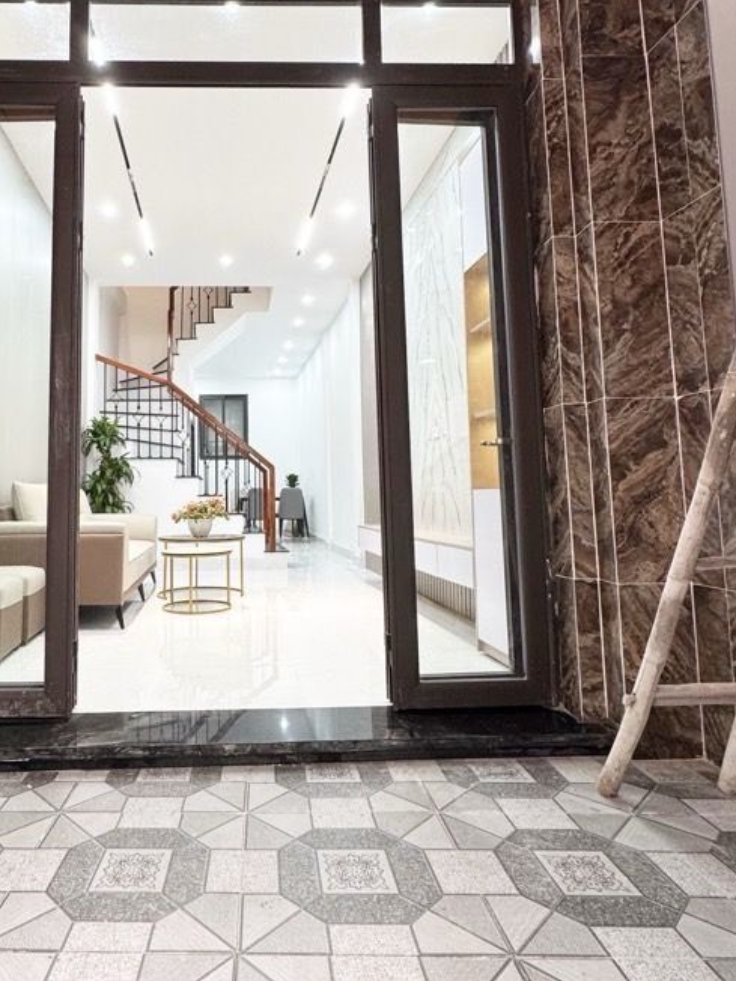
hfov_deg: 59.5
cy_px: 441
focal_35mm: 22
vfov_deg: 76.2
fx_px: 624
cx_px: 239
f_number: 2.2
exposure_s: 1/99
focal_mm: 2.22
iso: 160
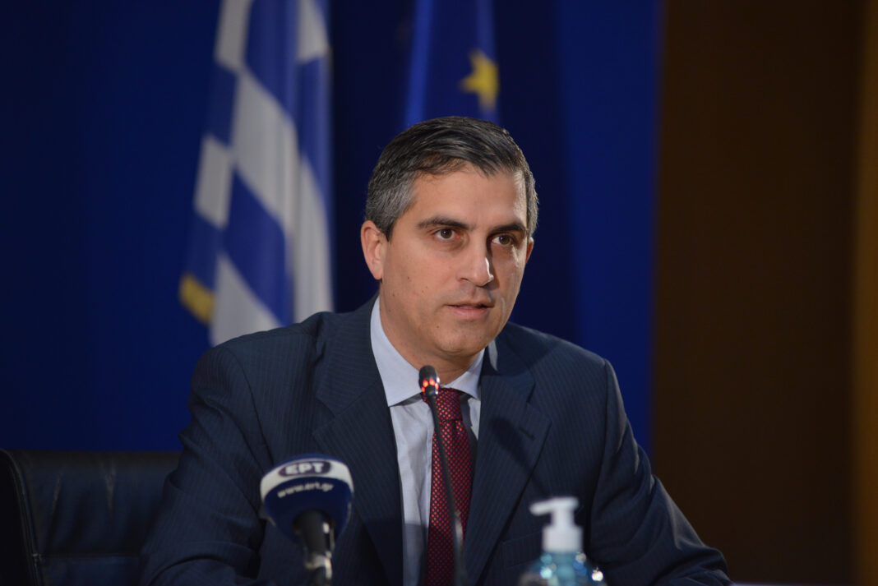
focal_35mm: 200
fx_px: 4880
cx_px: 439
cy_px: 293
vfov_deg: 6.9
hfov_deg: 10.3
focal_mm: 200
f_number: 3.2
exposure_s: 1/400
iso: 2000
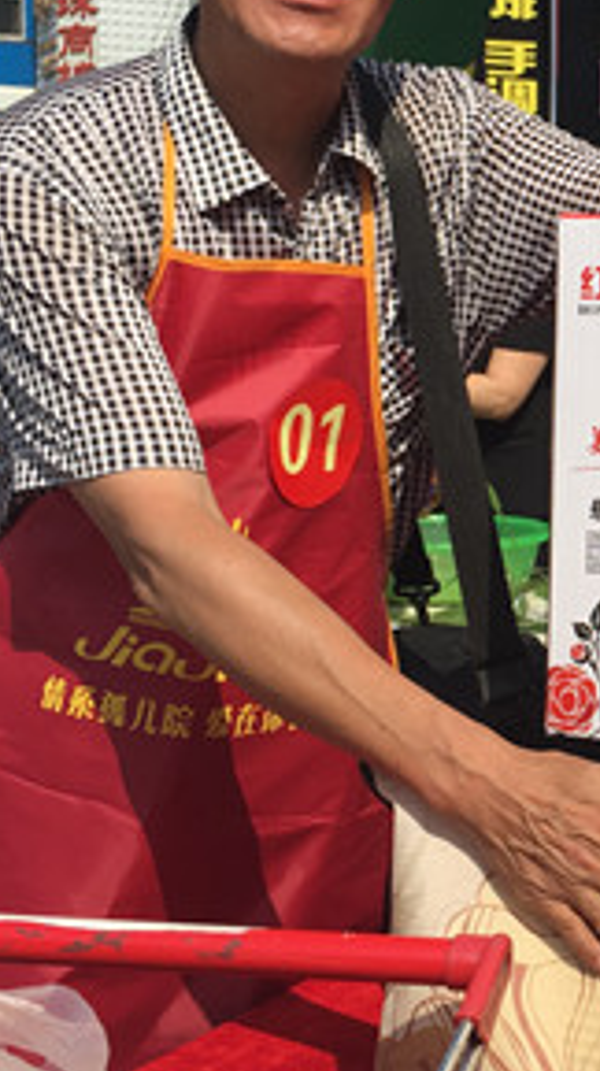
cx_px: 874
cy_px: 419
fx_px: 1985
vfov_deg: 30.1
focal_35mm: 70
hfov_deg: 15.9
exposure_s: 1/1672
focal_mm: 4.15
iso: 25
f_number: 2.2
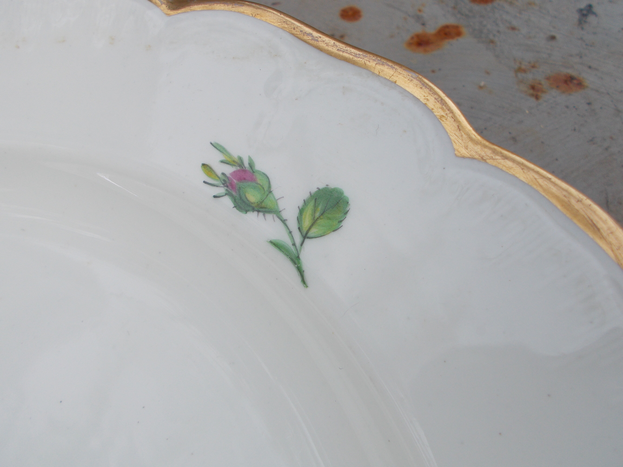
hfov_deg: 60.0
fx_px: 540
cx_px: 312
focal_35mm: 30
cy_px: 234
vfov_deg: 46.8
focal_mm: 5.3
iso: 80
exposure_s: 1/160
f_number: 3.4
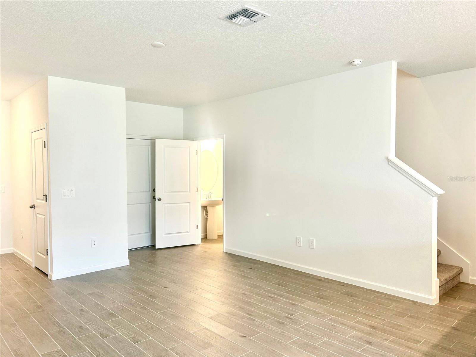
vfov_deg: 53.1
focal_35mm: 26
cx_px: 238
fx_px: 358
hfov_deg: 67.3
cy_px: 178
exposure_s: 1/60
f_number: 1.5
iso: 64
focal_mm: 5.7
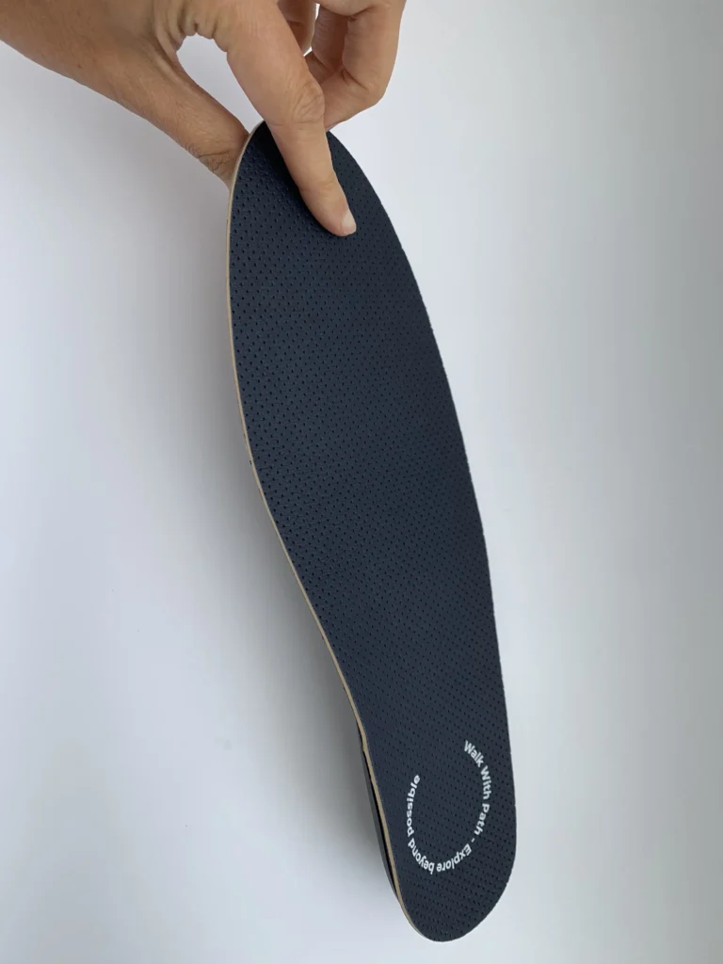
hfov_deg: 53.1
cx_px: 362
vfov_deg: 67.3
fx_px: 724
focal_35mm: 26
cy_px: 482
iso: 25
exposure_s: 1/173
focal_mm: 4.25
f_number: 1.8
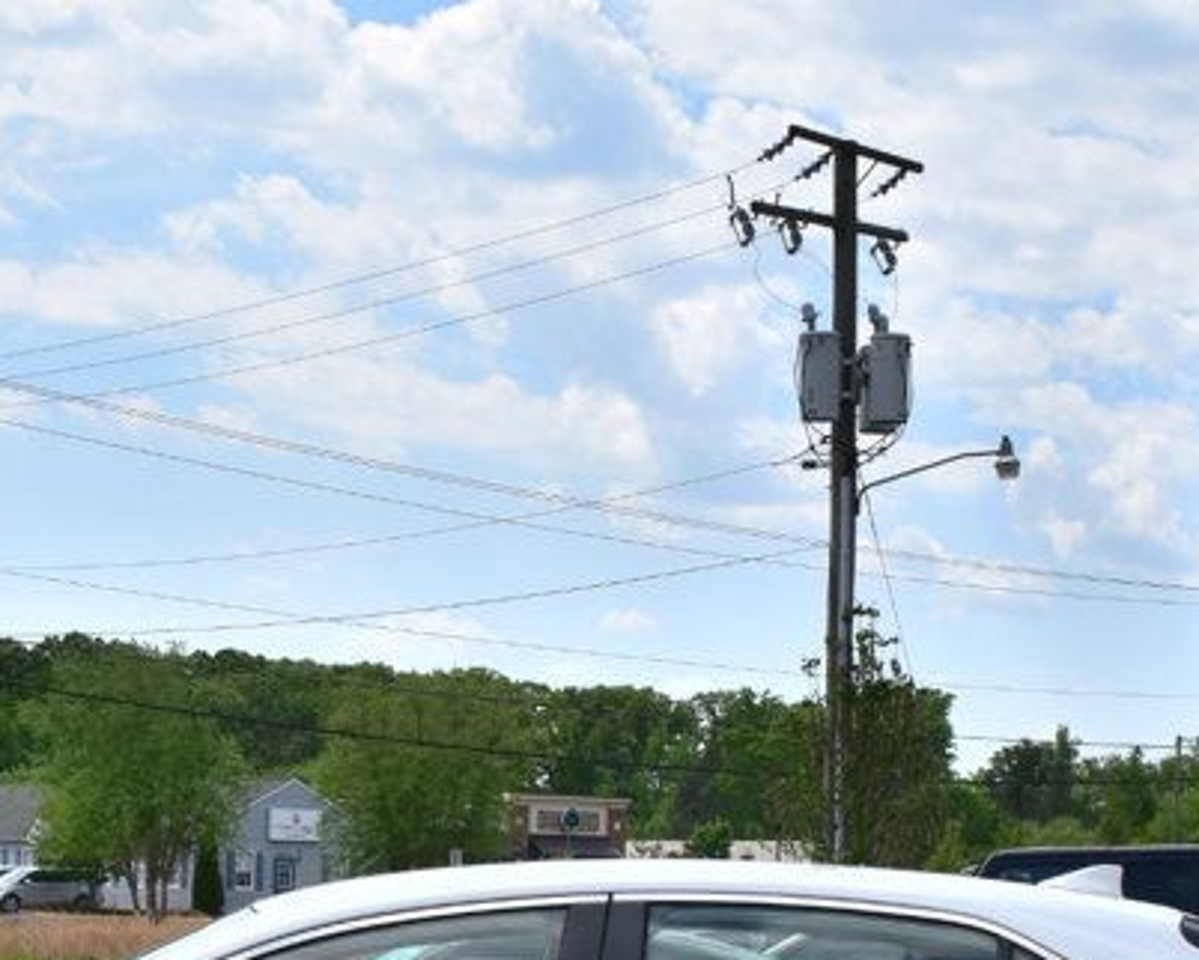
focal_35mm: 86
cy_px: 969
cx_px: 495
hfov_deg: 22.2
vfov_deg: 17.4
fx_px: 3053
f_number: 11
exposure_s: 1/500
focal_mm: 24
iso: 200
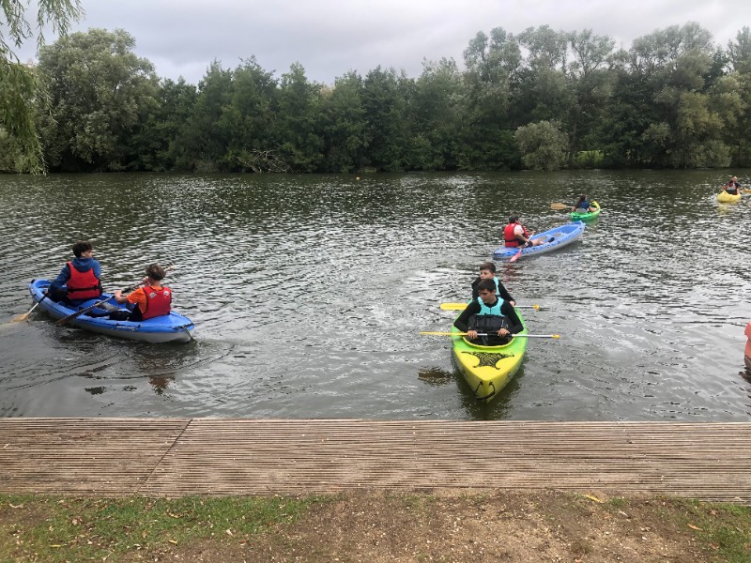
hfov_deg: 63.4
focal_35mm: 28
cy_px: 282
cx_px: 376
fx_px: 607
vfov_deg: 49.7
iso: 20
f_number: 1.8
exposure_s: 1/510
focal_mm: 3.99
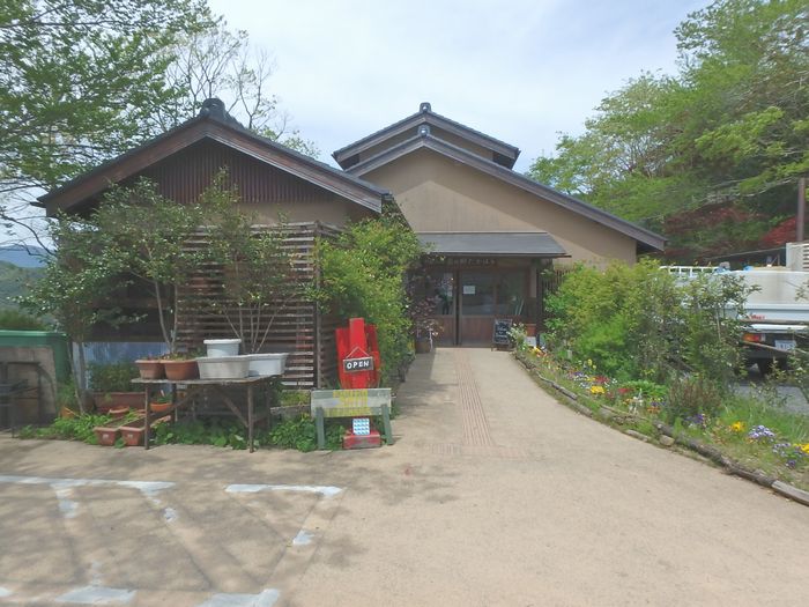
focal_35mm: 21
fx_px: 491
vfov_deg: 63.4
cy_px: 304
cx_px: 404
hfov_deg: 79.0
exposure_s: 1/400
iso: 125
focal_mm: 3.7
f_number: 6
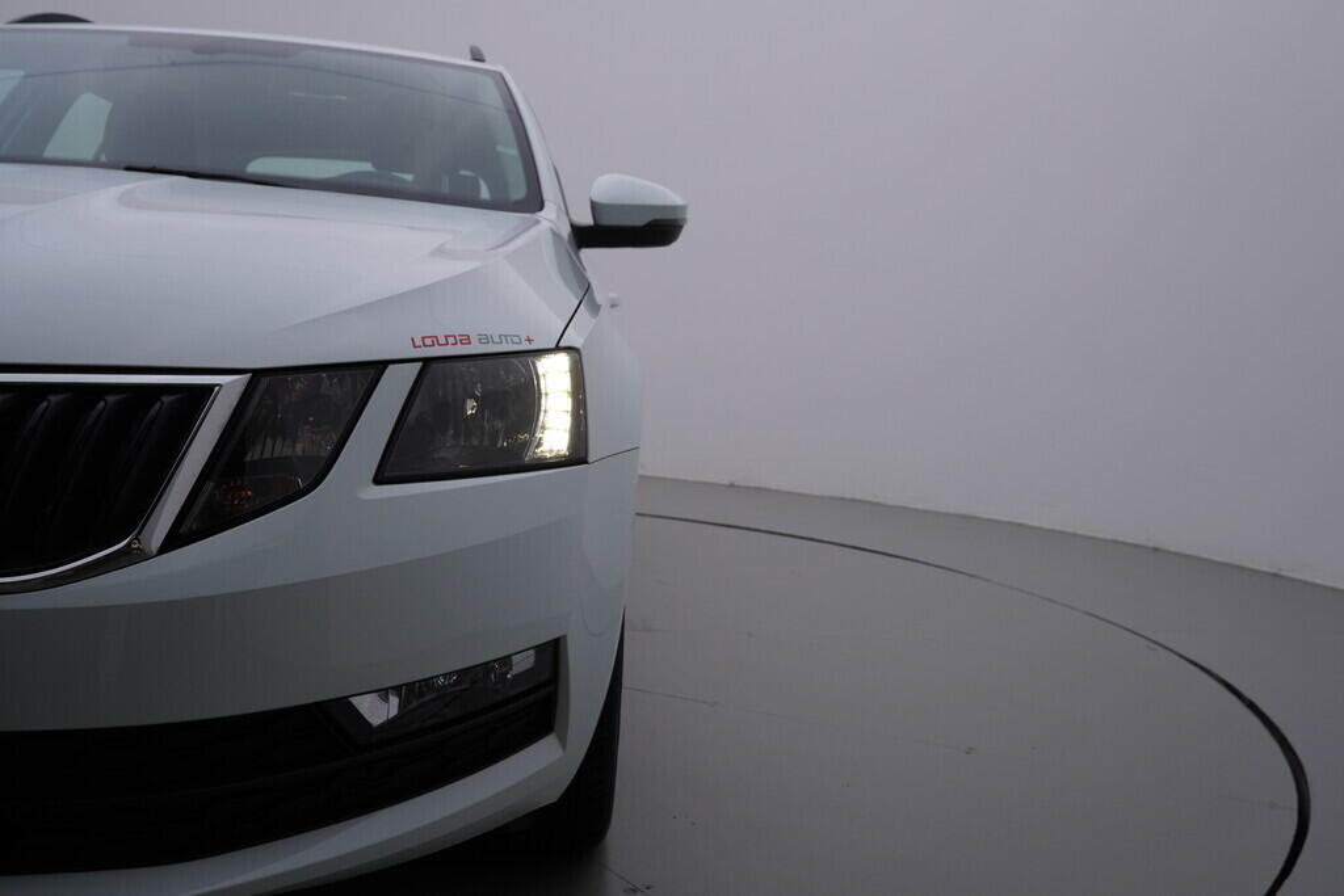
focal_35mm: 36
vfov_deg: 36.9
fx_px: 1344
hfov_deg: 53.1
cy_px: 448
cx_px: 672
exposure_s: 1/160
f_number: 5.6
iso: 125
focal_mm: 24
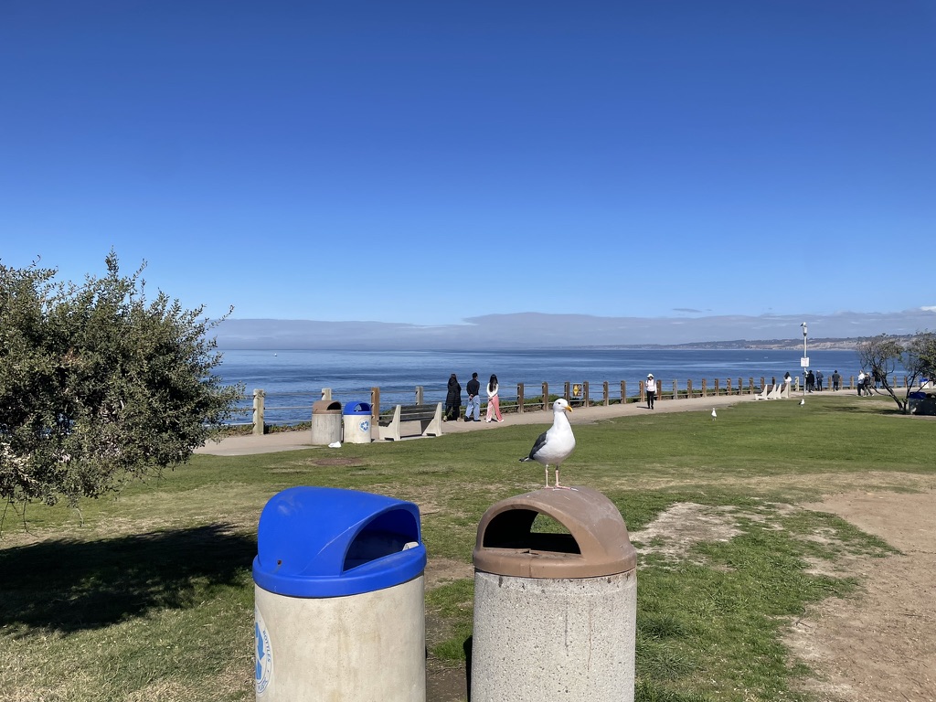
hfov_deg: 67.3
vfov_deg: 53.1
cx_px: 468
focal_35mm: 26
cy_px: 351
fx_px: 703
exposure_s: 1/5556
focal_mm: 4.2
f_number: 1.6
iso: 32
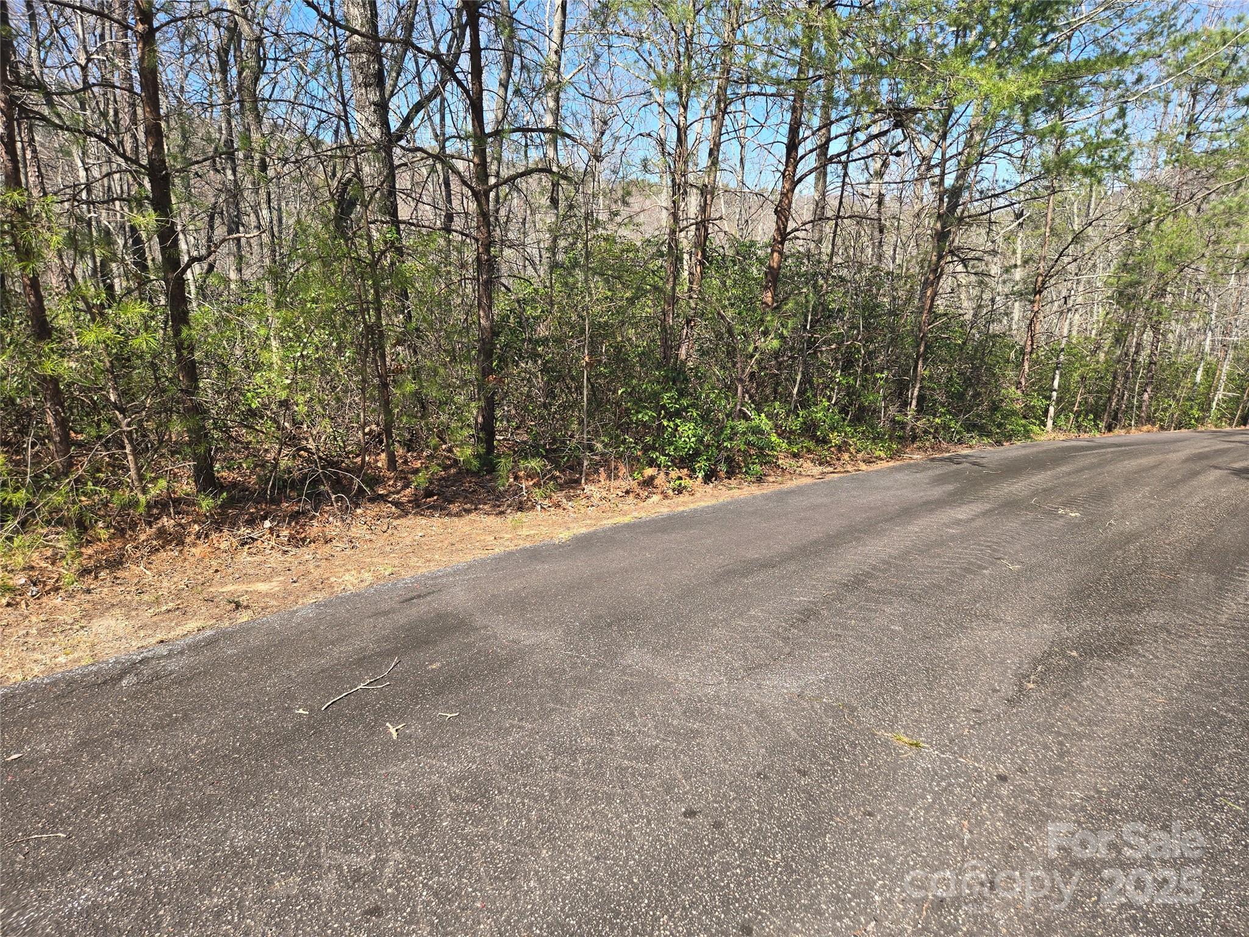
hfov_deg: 73.9
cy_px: 468
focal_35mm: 23
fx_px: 830
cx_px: 624
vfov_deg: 58.9
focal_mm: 5.4
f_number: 1.8
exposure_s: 1/769
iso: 25
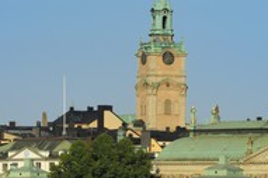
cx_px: 124
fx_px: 2856
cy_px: 112
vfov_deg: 3.6
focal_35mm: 384
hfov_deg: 5.4
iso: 100
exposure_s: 1/250
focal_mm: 116
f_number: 11
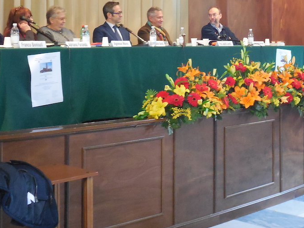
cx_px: 231
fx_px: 606
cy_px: 41
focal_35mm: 69
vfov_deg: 21.0
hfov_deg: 27.7
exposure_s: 1/10
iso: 800
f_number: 4.5
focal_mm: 6.9
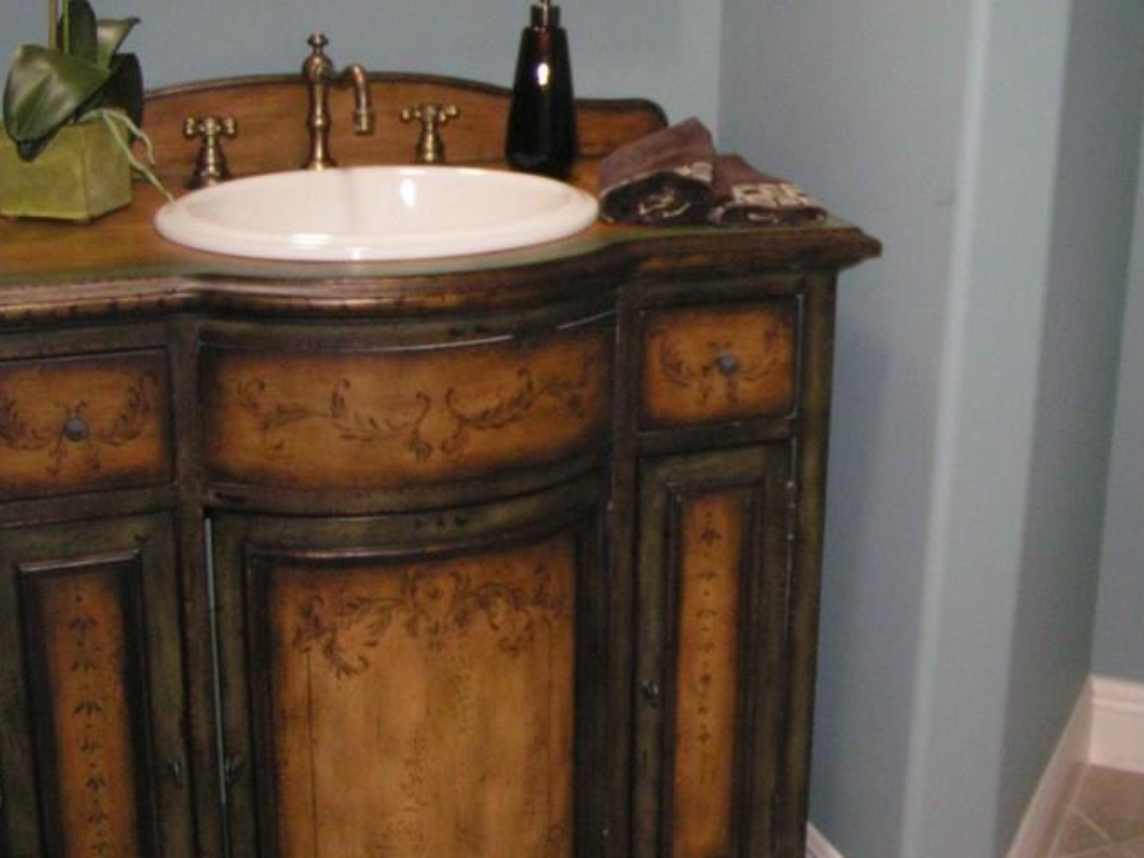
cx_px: 810
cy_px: 326
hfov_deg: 32.8
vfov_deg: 25.2
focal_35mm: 58
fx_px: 1916
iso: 200
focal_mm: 5.8
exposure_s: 1/40
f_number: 2.8
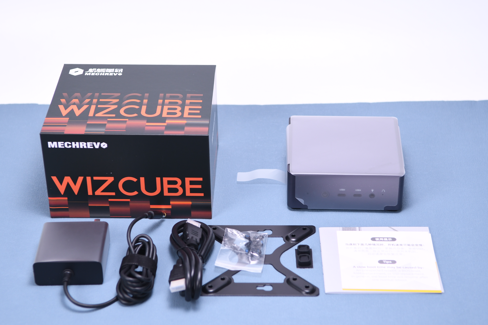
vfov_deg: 16.6
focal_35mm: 82
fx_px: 1118
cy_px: 162
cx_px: 244
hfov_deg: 24.6
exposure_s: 1/160
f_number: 4
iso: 400
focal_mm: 55
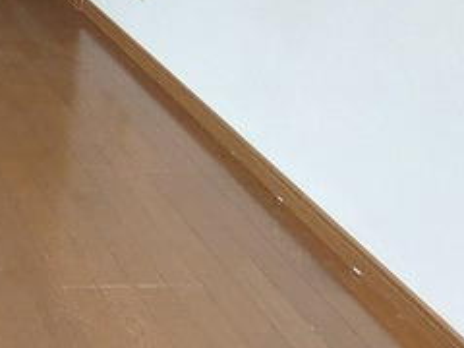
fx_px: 697
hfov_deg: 25.6
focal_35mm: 52
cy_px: -147
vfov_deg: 23.5
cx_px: -261
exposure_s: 1/60
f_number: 2.2
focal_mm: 1.74
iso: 320
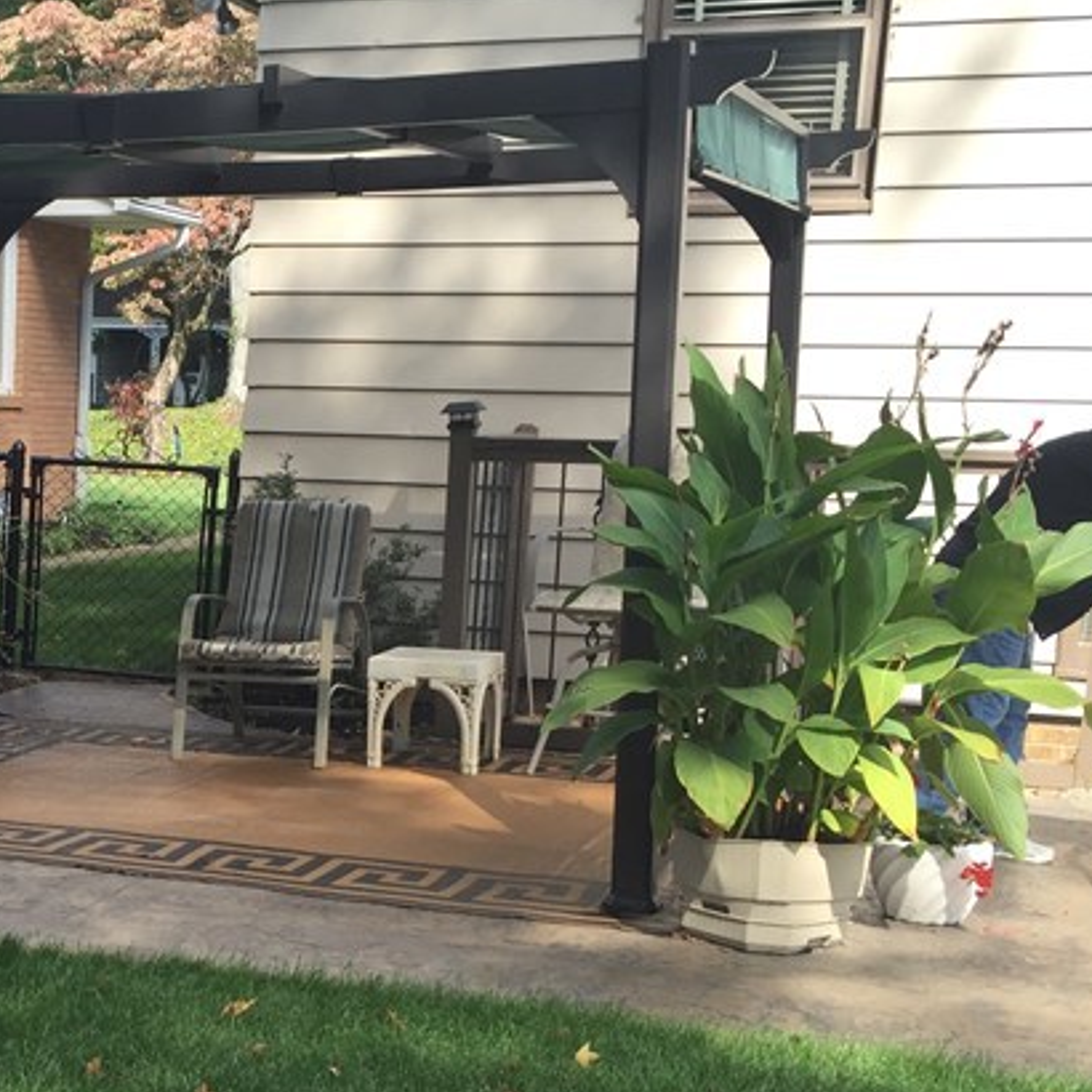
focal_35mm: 64
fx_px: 2284
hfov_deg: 25.5
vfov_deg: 26.5
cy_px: 818
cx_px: -19
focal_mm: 4.15
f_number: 2.2
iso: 32
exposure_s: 1/416
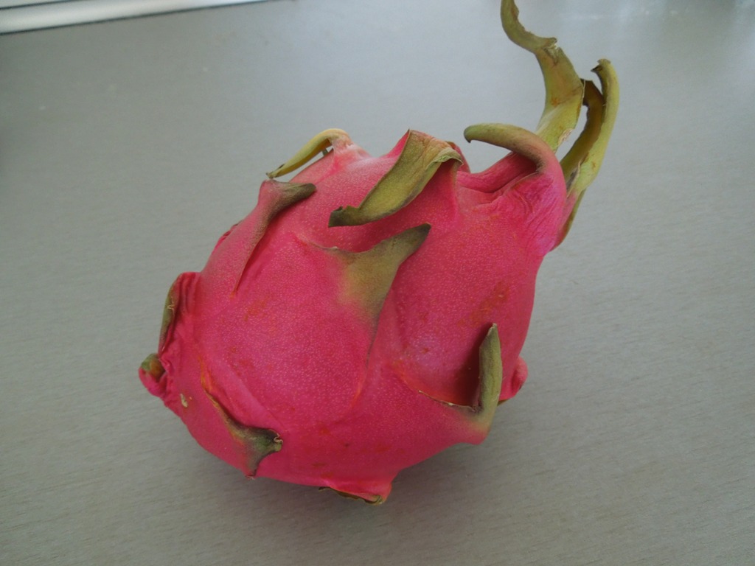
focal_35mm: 25
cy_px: 283
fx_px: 545
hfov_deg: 69.4
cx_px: 378
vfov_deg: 54.9
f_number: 3.3
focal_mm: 4.5
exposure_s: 1/25
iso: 400
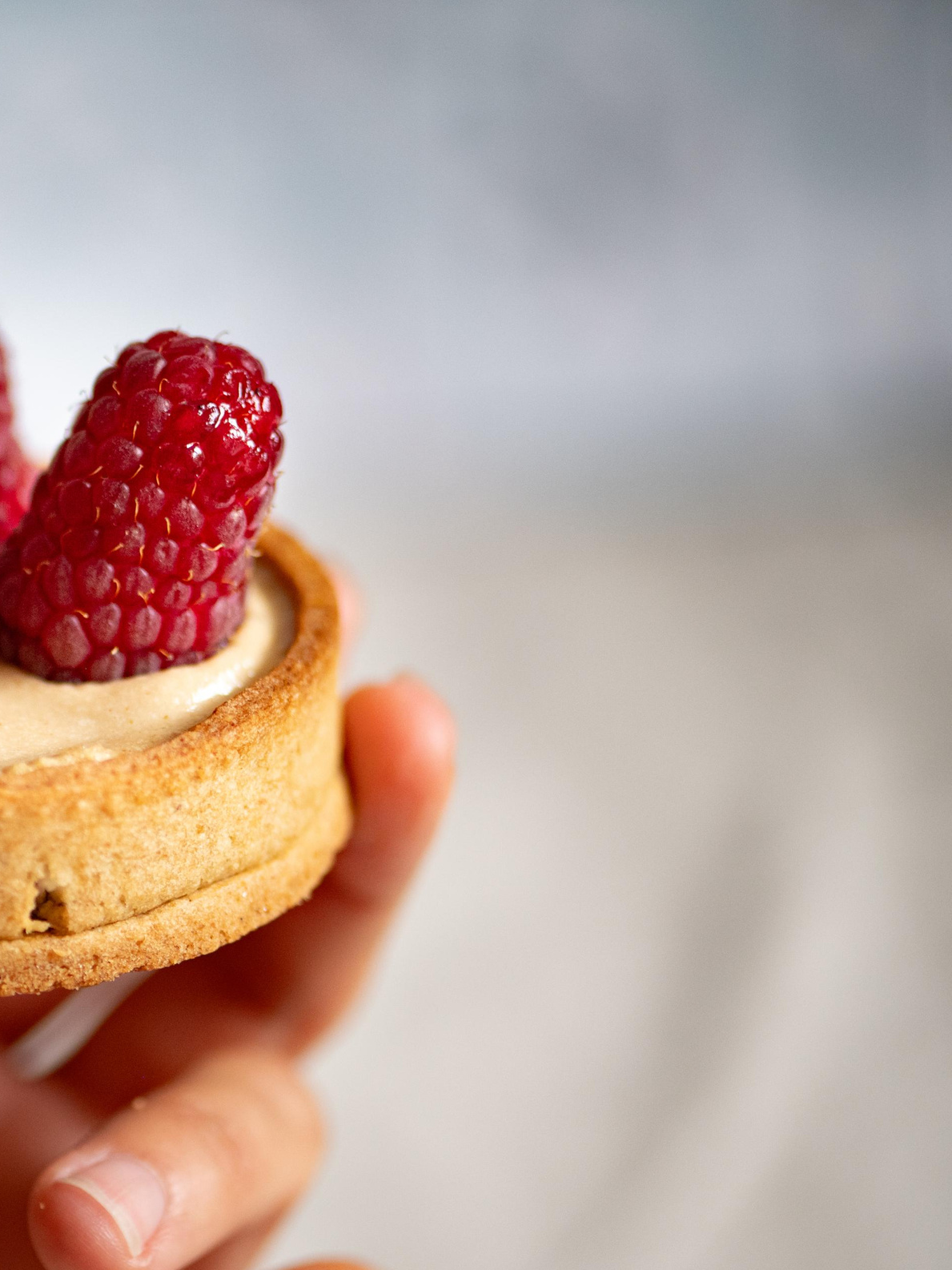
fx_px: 5979
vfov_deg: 12.1
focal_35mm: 163
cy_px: 681
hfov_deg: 9.0
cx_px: 2
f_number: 3
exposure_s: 1/200
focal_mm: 105
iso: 400
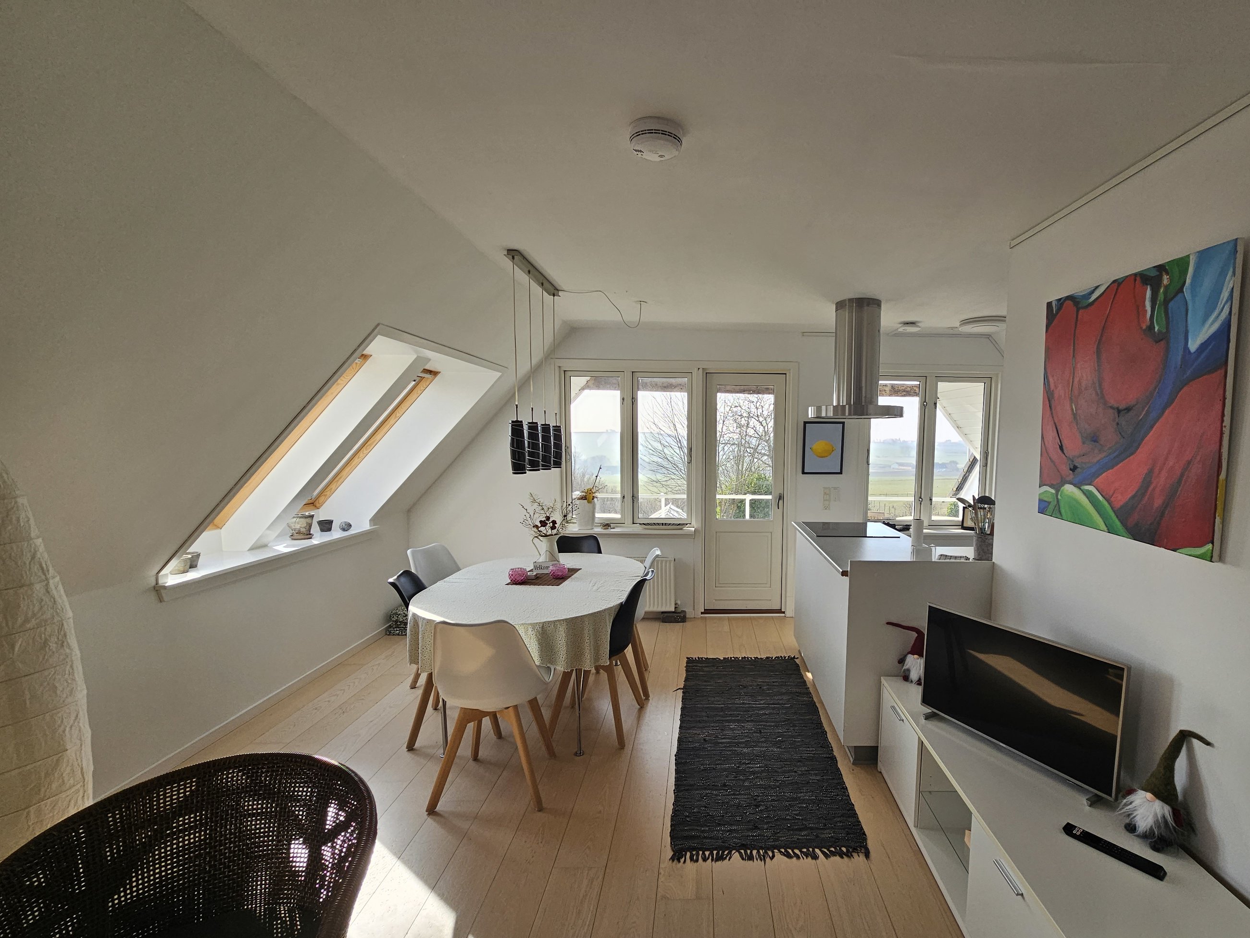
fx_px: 542
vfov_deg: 81.7
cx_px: 721
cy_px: 494
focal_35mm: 15
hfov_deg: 97.4
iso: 50
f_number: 2.2
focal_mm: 2.2
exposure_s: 1/385
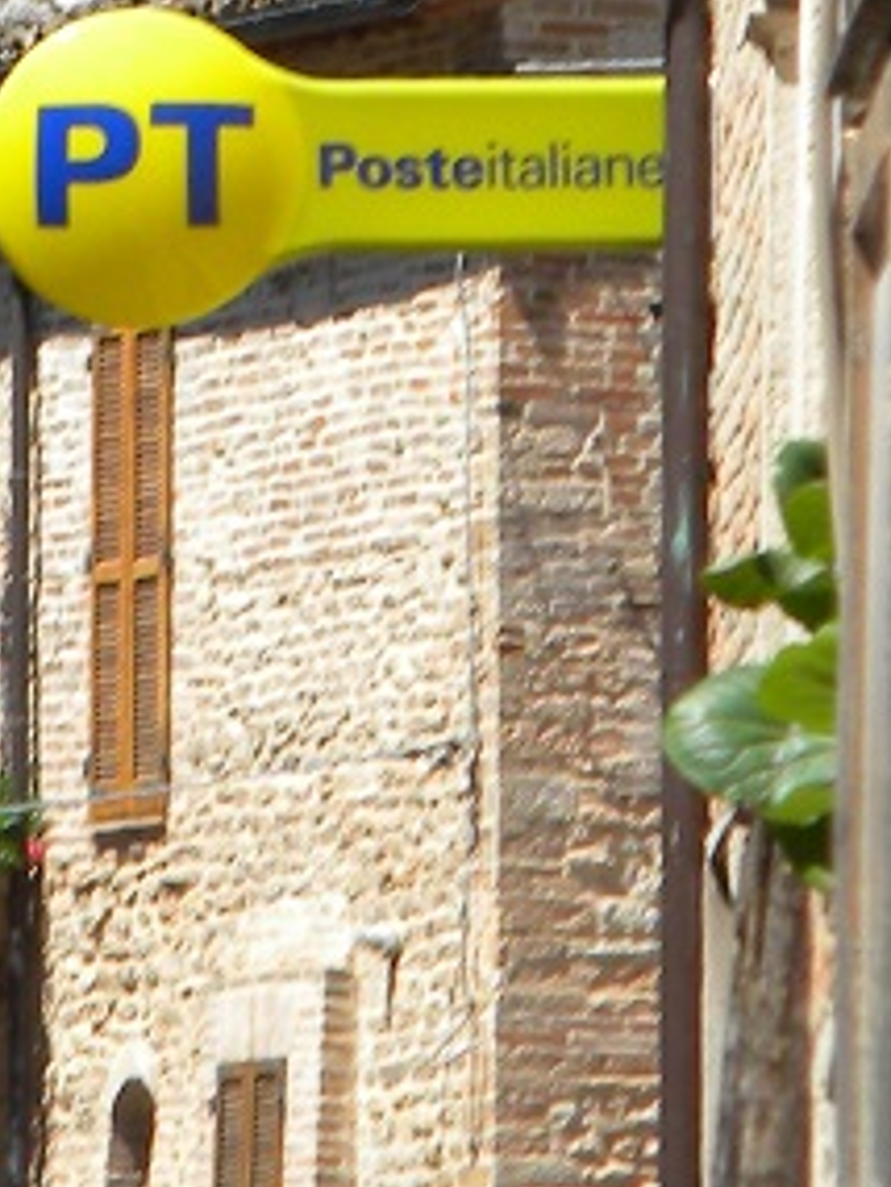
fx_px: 26406
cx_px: -58
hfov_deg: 1.9
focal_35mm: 770
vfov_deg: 2.6
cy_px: -283
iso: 80
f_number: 5.2
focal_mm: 33.1
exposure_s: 1/368
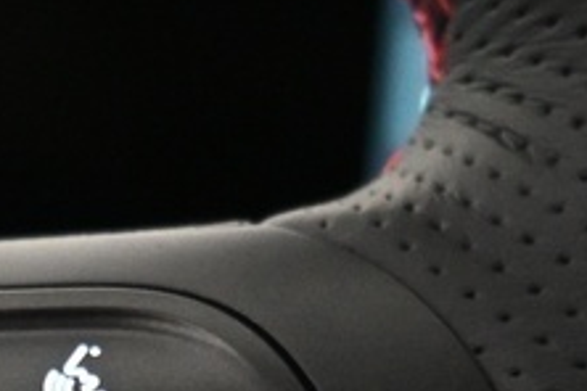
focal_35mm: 175
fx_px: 2853
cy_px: 1078
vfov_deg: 7.2
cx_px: 95
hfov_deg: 11.7
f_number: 3.5
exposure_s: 1/25
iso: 1250
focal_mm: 16
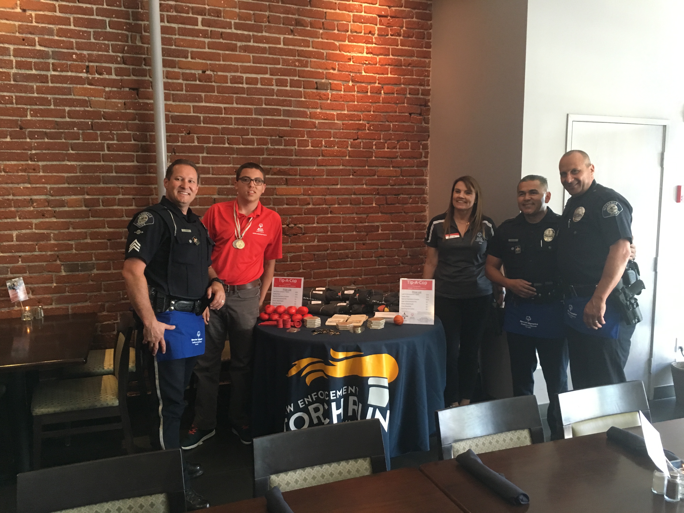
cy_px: 256
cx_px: 342
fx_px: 573
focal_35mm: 29
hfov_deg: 61.7
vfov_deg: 48.2
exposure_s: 1/24
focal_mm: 4.15
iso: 200
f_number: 2.2
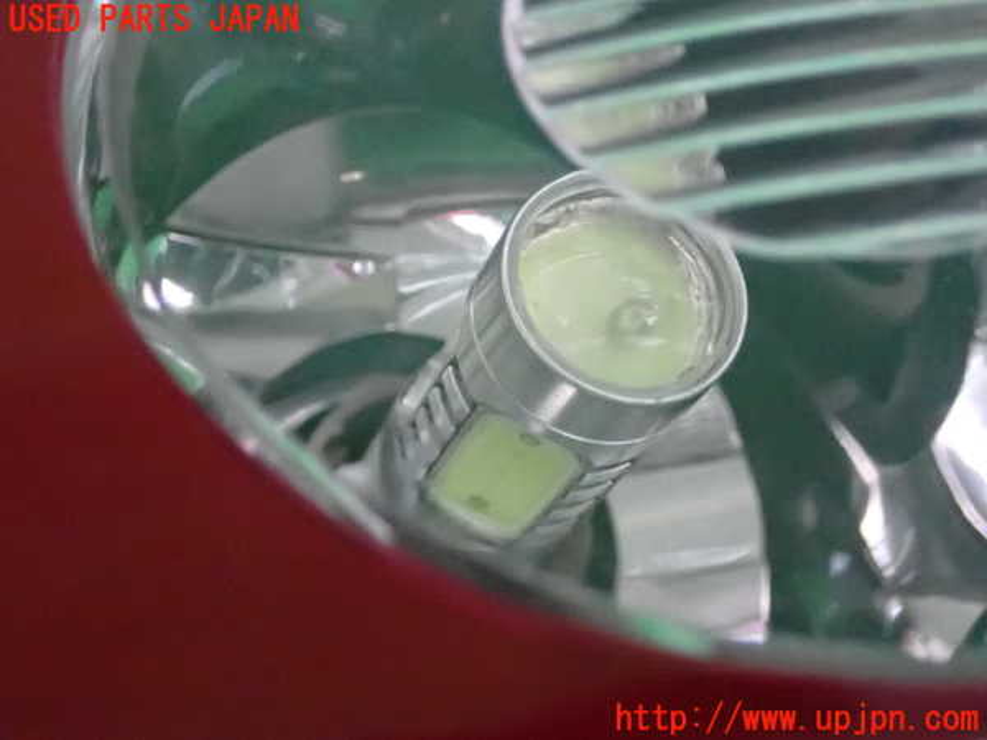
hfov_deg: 29.0
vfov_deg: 21.9
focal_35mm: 67
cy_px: 370
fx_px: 1910
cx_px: 494
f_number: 3.8
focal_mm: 11.88
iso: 5000
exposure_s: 1/200
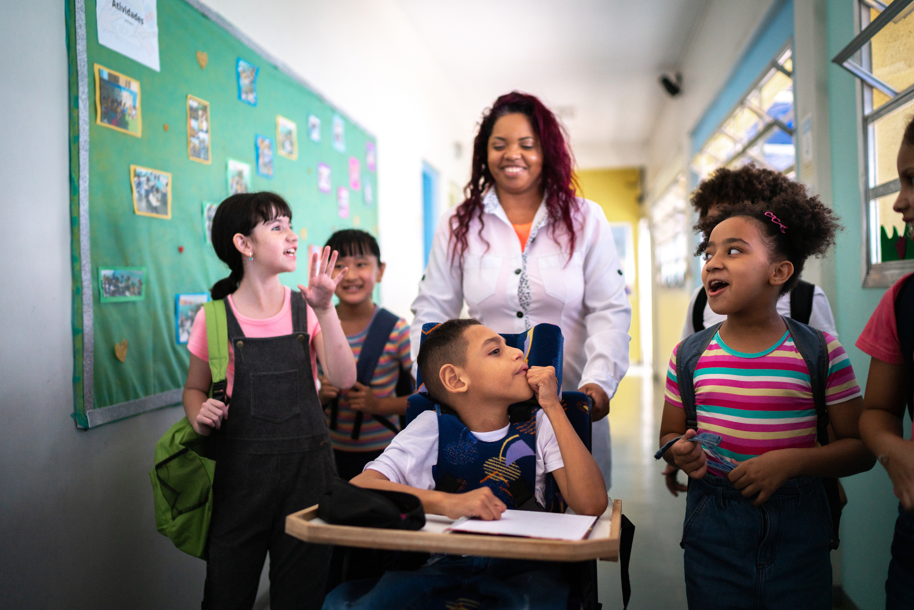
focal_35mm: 35
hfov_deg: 54.4
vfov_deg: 37.9
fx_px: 889
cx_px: 457
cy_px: 305
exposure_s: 1/400
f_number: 1.4
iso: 400
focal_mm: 35
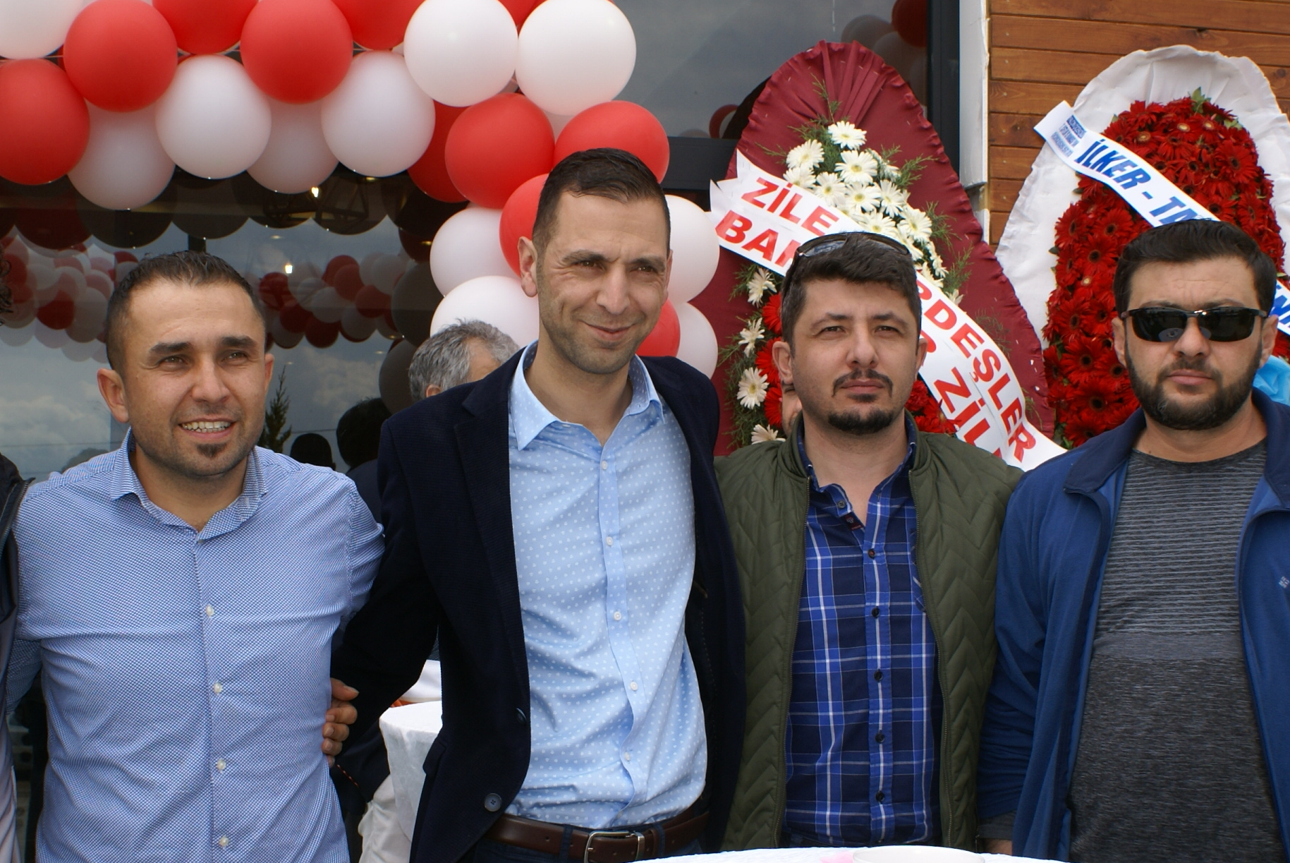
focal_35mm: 57
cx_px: 649
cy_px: 541
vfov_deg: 23.8
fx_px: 2044
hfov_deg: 35.0
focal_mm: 24
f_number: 8
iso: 100
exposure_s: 1/160
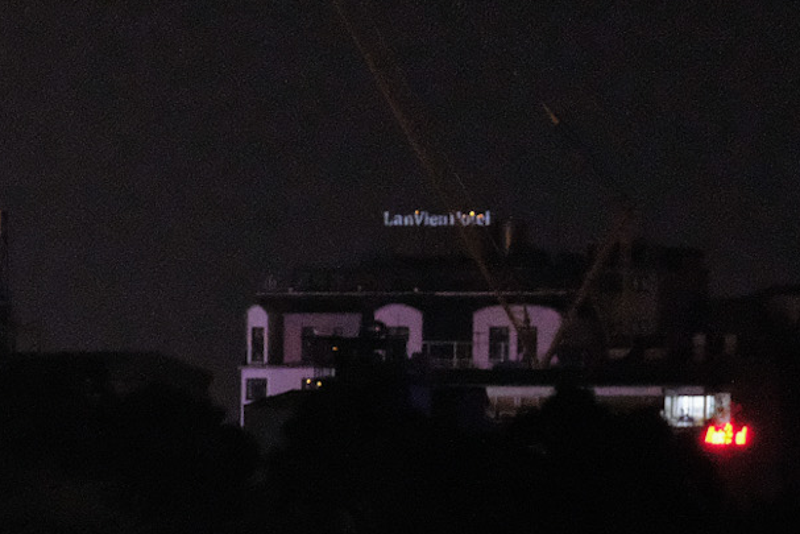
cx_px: -293
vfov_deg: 2.0
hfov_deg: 3.0
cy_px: 897
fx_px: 15158
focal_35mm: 682
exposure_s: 1/125
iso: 12800
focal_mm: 134.4
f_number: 3.6
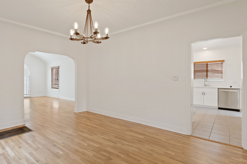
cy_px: 78
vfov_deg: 61.9
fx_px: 137
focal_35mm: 20
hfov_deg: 82.8
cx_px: 96
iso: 1000
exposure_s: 1/15
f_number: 9
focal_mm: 16
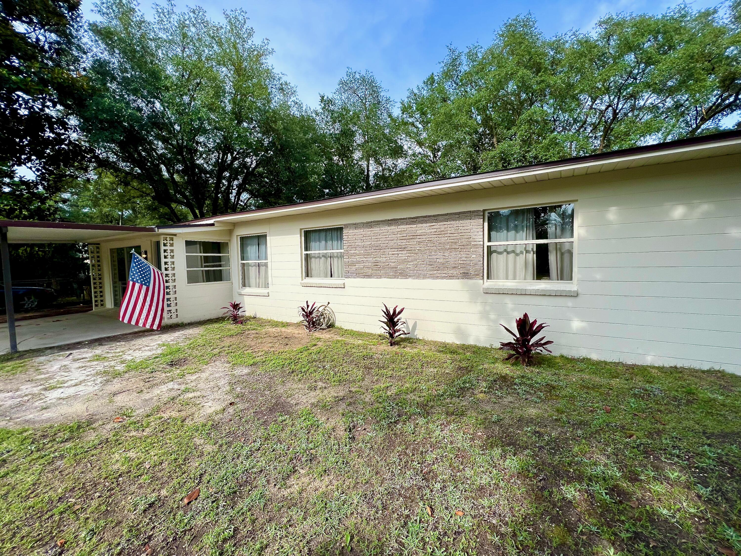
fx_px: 278
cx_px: 370
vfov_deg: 89.9
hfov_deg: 106.2
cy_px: 278
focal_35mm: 13
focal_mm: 1.57
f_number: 1.8
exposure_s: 1/1754
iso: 32
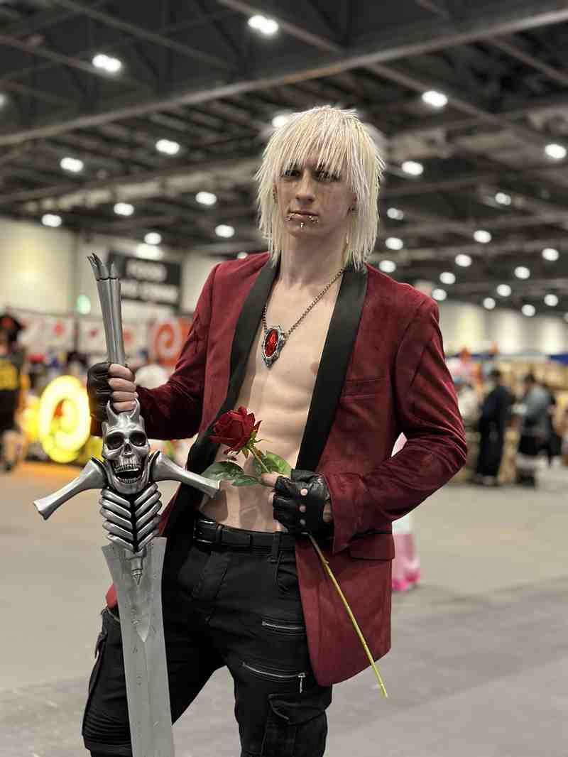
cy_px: 378
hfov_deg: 30.3
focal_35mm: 48
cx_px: 284
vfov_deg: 39.6
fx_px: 1050
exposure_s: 1/33
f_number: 1.78
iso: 400
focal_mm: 6.86
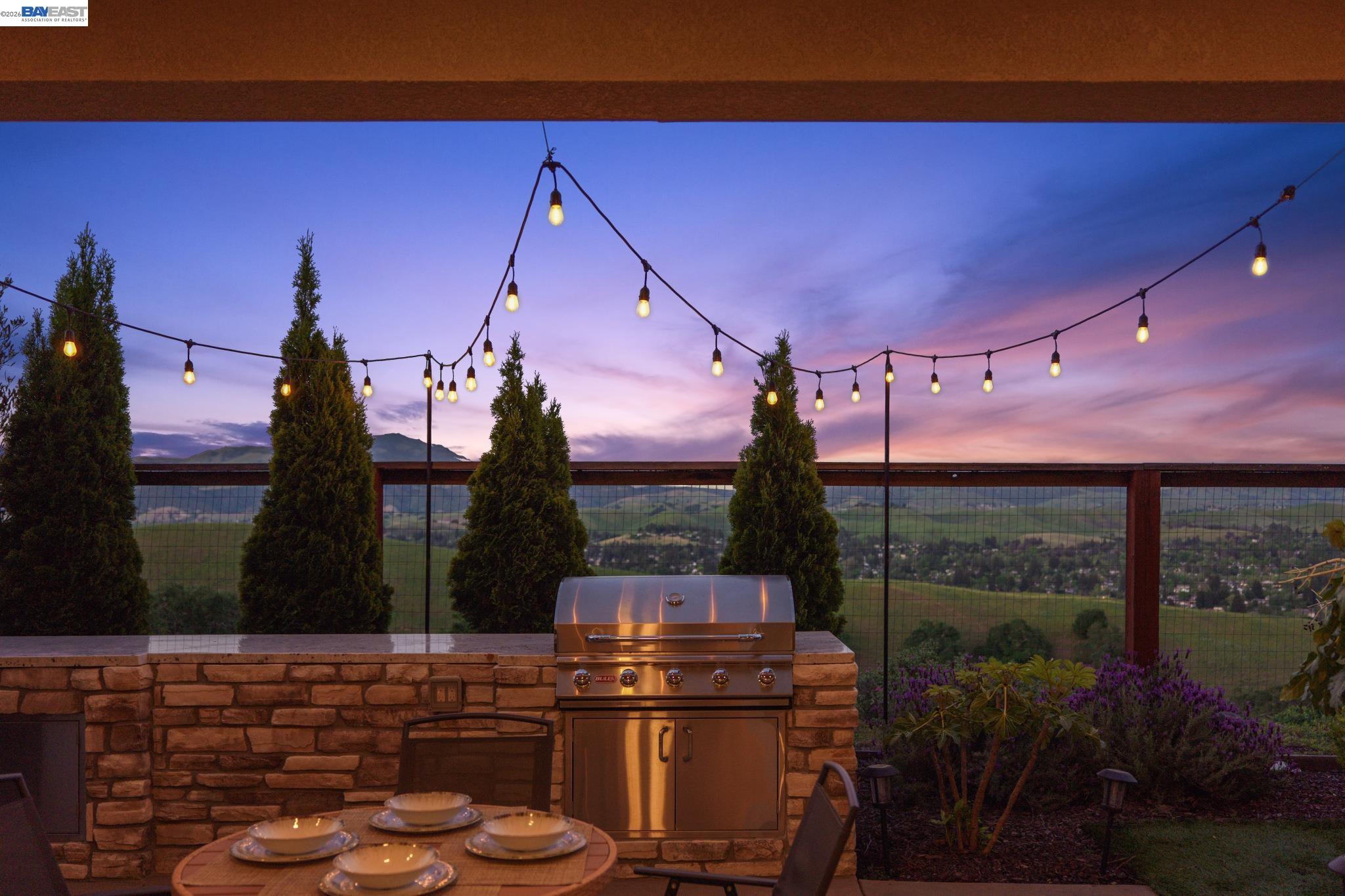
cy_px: 448
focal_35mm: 29
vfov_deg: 45.0
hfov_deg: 63.7
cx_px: 672
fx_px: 1083
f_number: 2.8
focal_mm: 29
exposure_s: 1/160
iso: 640
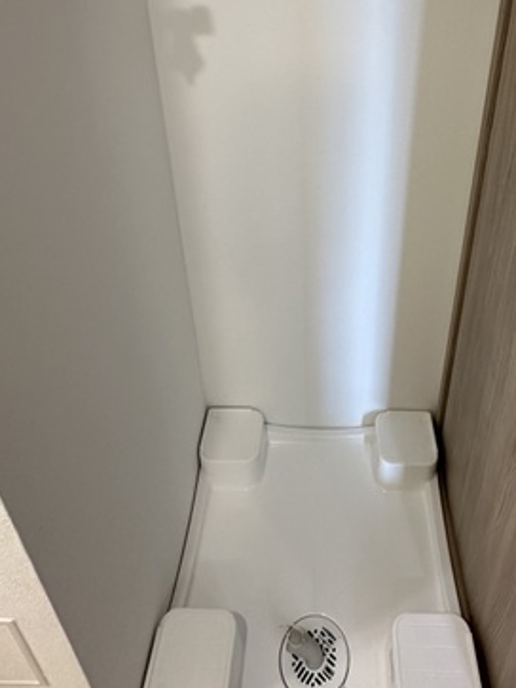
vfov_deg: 61.3
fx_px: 537
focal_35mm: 27
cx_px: 323
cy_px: 163
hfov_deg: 50.8
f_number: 2.2
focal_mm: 2.22
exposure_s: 1/120
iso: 250
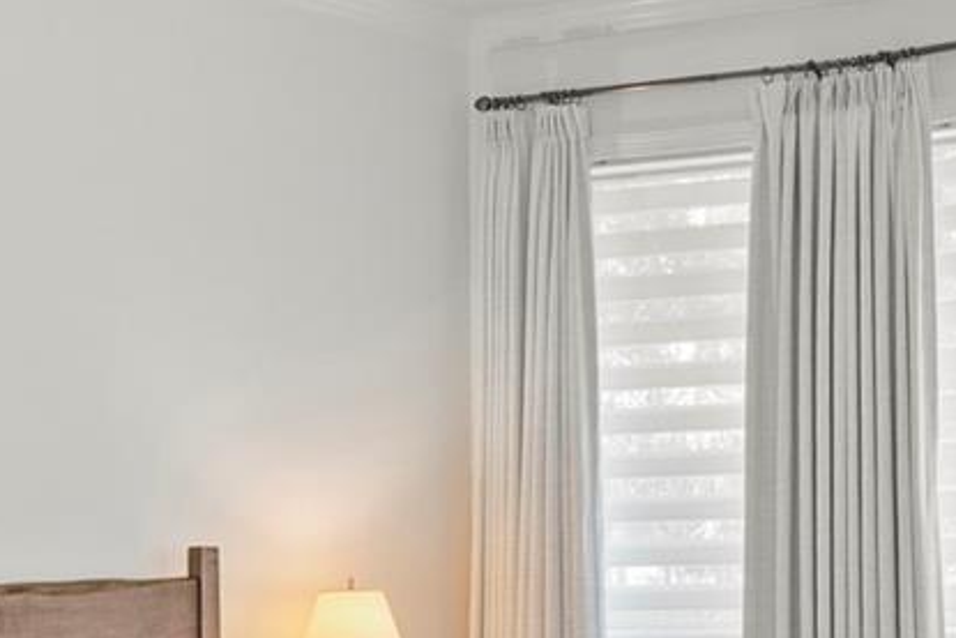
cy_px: 669
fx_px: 1966
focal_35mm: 74
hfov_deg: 27.3
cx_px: 576
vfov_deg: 17.9
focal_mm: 10
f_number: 8
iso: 320
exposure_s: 1
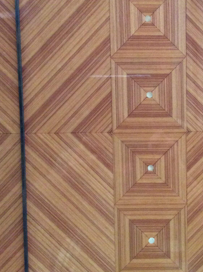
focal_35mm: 55
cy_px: 111
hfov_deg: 26.1
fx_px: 431
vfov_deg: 34.9
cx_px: 155
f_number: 2.4
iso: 250
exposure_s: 1/25
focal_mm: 3.3
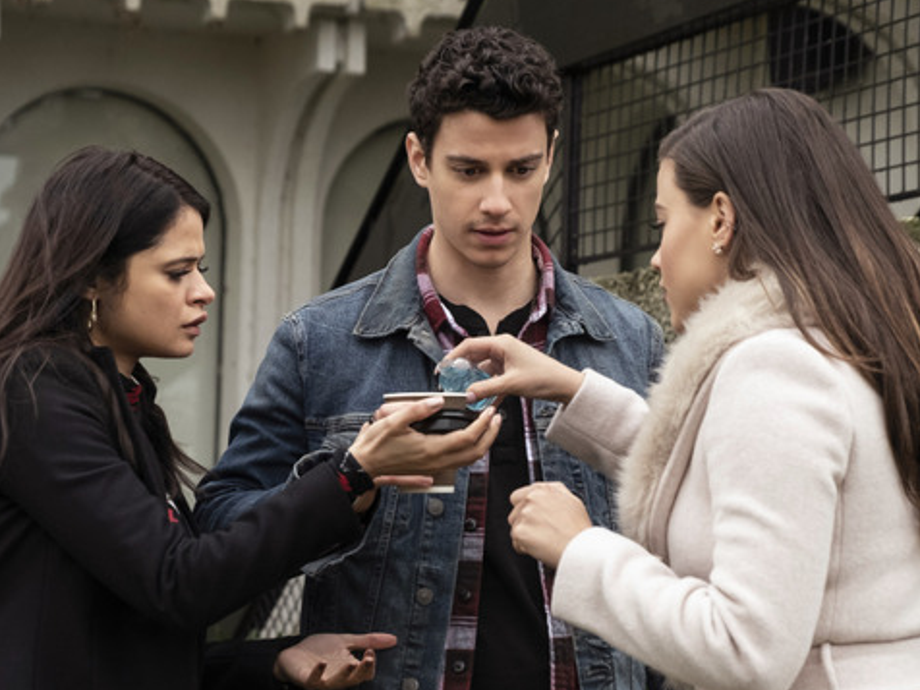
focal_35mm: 115
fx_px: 3056
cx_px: 408
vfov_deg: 12.9
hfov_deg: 17.1
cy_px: 458
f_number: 4
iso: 2000
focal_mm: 48.5
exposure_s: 1/320
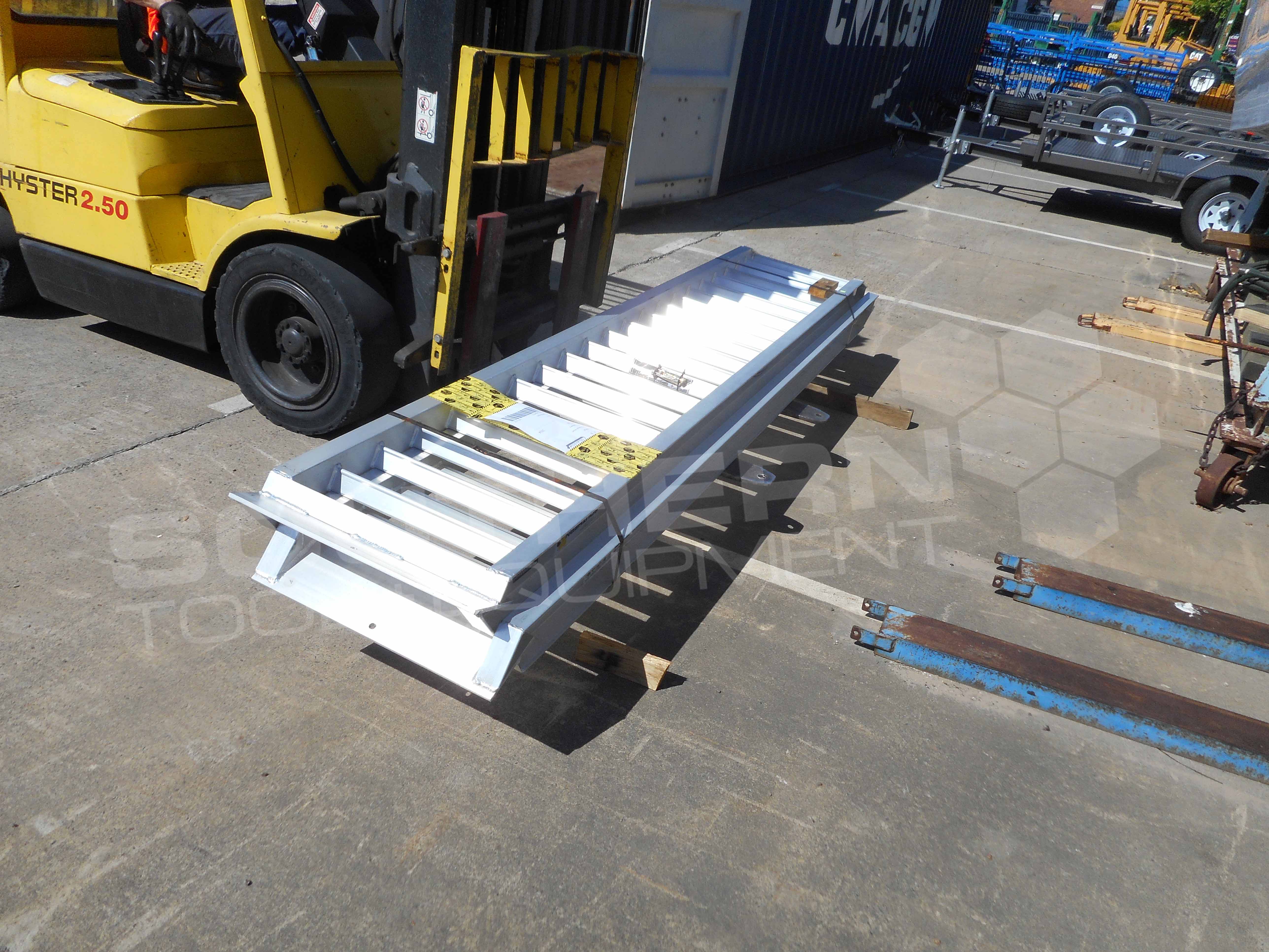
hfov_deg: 69.4
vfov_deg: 54.9
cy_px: 476
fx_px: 916
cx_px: 634
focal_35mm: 25
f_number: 3.7
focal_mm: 4.5
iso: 80
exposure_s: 1/1250
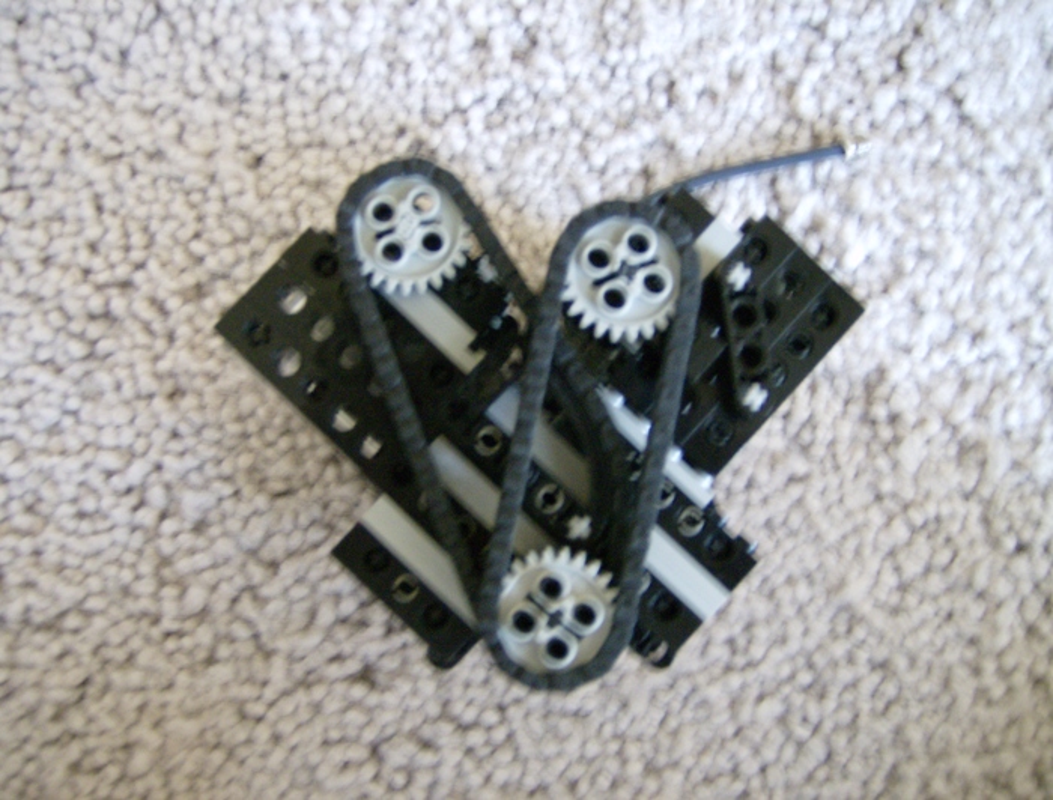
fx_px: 1100
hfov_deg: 51.1
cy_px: 400
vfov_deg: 40.0
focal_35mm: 36
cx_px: 526
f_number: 2.8
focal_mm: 6
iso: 200
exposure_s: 1/4.66
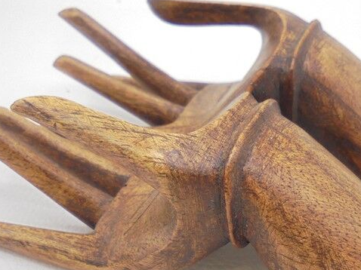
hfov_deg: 38.6
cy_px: 188
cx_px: 233
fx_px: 511
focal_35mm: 49
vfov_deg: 29.4
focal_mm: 4.6
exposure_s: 1/40
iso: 100
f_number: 3.5
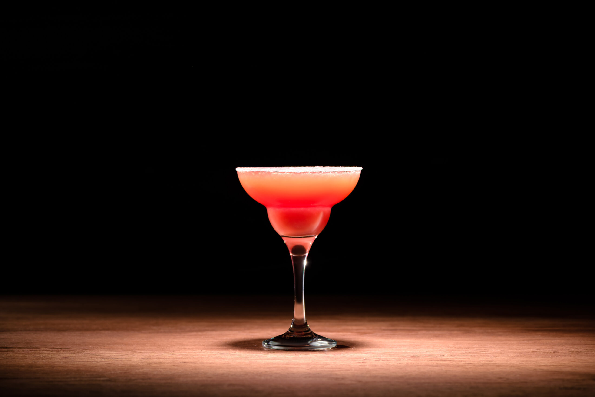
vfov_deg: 13.1
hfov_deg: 19.4
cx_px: 298
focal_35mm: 105
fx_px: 1736
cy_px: 198
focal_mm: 105
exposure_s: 1/160
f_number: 9
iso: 64
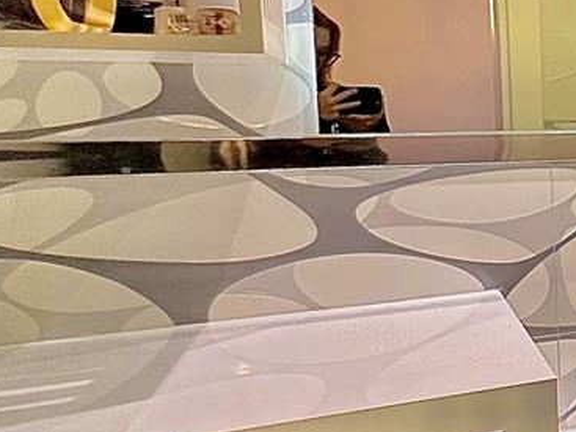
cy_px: 160
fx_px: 915
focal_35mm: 55
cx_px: 1097
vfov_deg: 26.5
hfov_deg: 20.5
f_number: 2.2
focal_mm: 2.22
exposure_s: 1/100
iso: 320
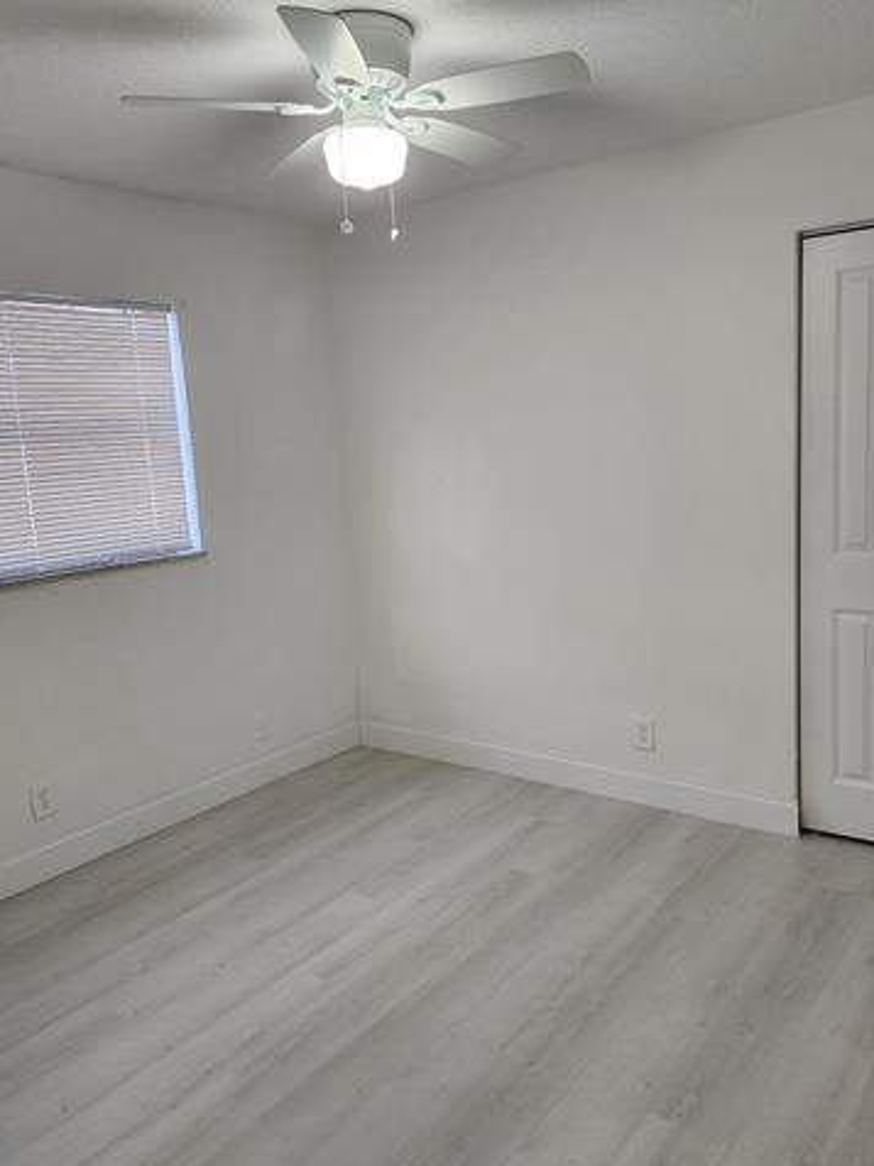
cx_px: 453
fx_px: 976
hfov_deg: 48.2
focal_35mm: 29
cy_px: 578
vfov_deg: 61.7
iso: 160
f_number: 1.8
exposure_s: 1/120
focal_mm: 6.4
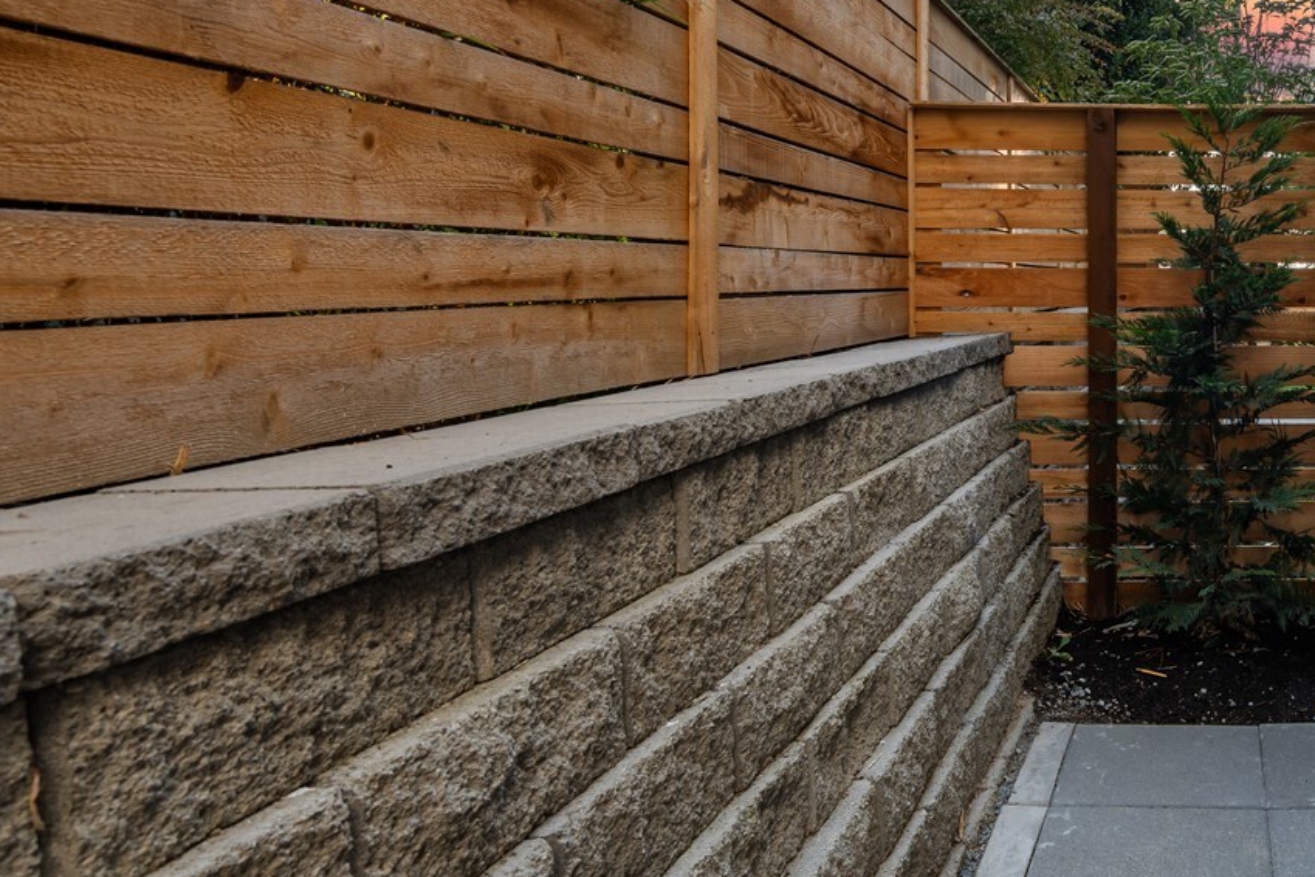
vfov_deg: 40.6
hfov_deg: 50.5
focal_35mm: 32
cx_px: 1234
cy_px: 289
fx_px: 1169
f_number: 8
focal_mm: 16
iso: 100
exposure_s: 1/20
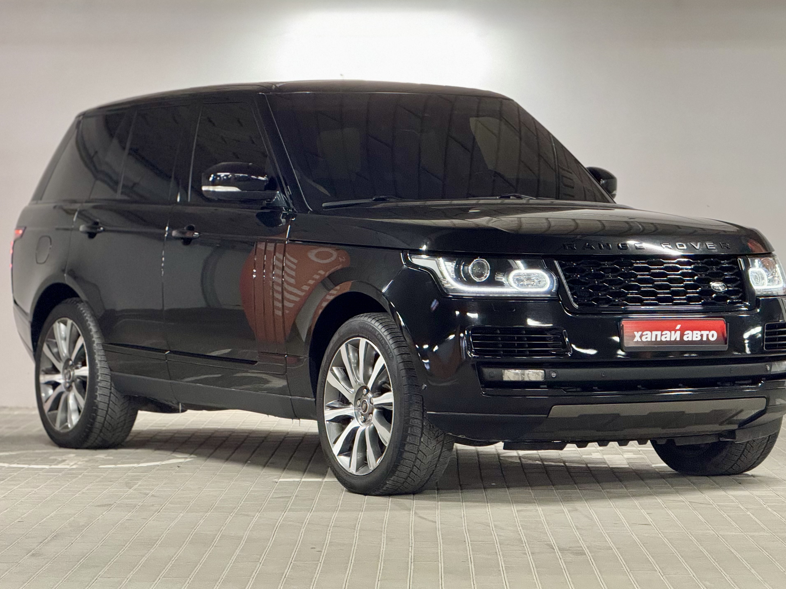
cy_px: 287
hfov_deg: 15.5
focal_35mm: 127
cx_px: 402
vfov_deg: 11.7
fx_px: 2884
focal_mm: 15.66
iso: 640
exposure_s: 1/50
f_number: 2.8
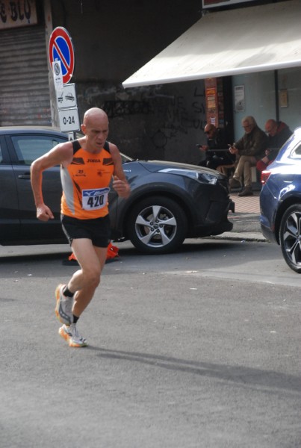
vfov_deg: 14.4
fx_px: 1778
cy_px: 224
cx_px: 150
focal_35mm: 142
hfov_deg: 9.7
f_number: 5.6
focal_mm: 95
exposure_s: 1/640
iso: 1000
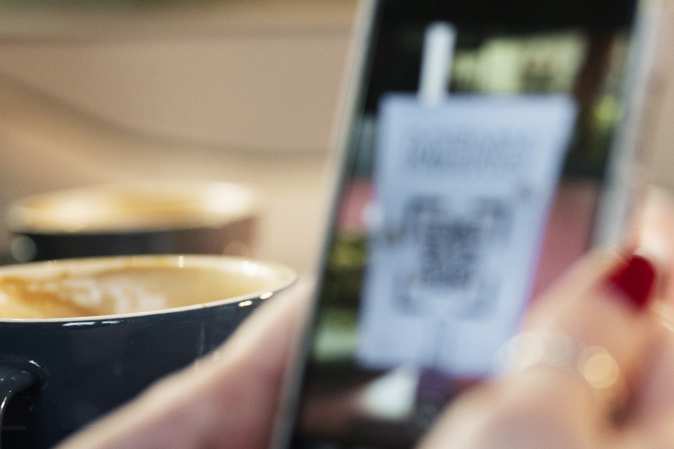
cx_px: 693
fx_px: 2451
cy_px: 211
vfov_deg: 10.5
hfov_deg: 15.3
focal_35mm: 131
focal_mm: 50
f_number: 2.5
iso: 1000
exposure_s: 1/160
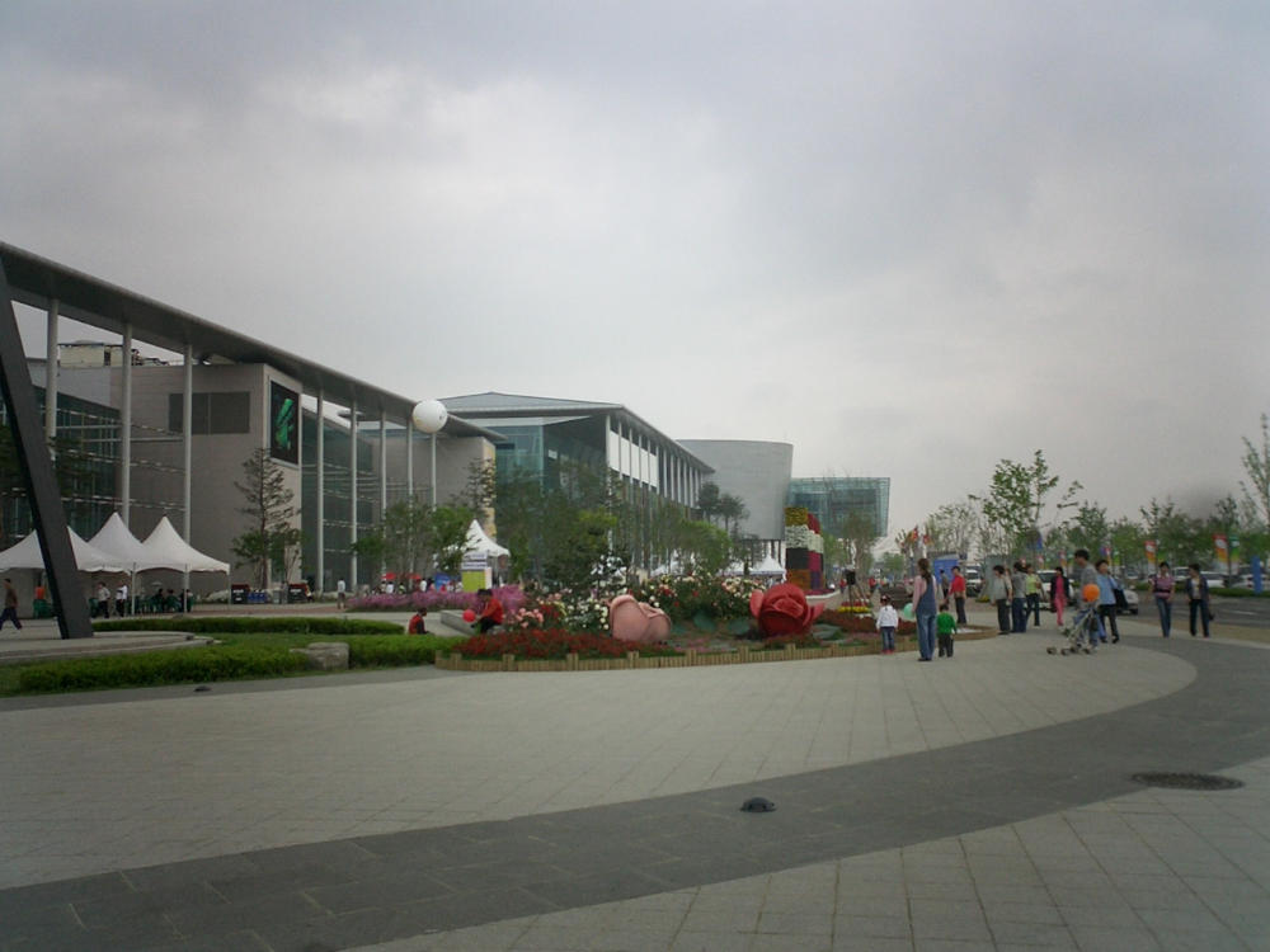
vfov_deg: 38.7
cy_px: 476
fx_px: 1357
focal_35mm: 37
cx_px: 635
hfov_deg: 50.1
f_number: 3.5
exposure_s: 1/800
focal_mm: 5.6
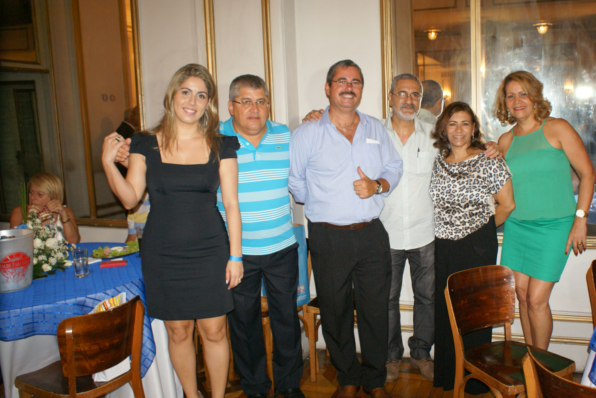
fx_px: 547
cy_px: 199
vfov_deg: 40.0
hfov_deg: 57.2
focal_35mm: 33
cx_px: 298
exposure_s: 1/60
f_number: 5.6
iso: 800
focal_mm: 22
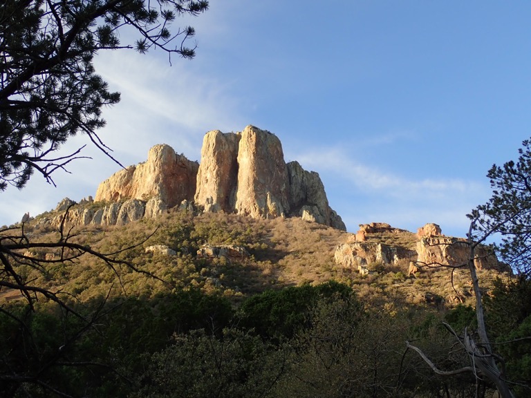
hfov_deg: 46.8
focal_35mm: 40
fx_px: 614
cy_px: 199
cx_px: 266
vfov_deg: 36.0
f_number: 4
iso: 100
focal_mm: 7.34
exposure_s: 1/160
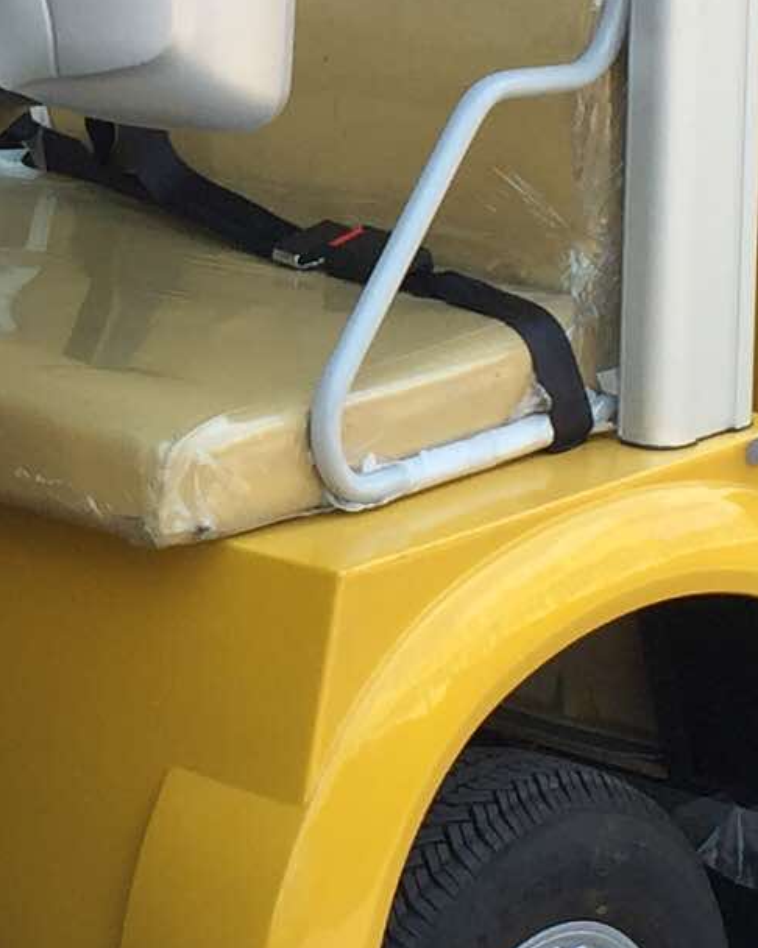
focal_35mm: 152
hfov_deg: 10.1
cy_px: 78
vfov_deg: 12.6
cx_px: 47
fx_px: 4265
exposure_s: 1/403
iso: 32
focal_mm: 4.15
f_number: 2.2
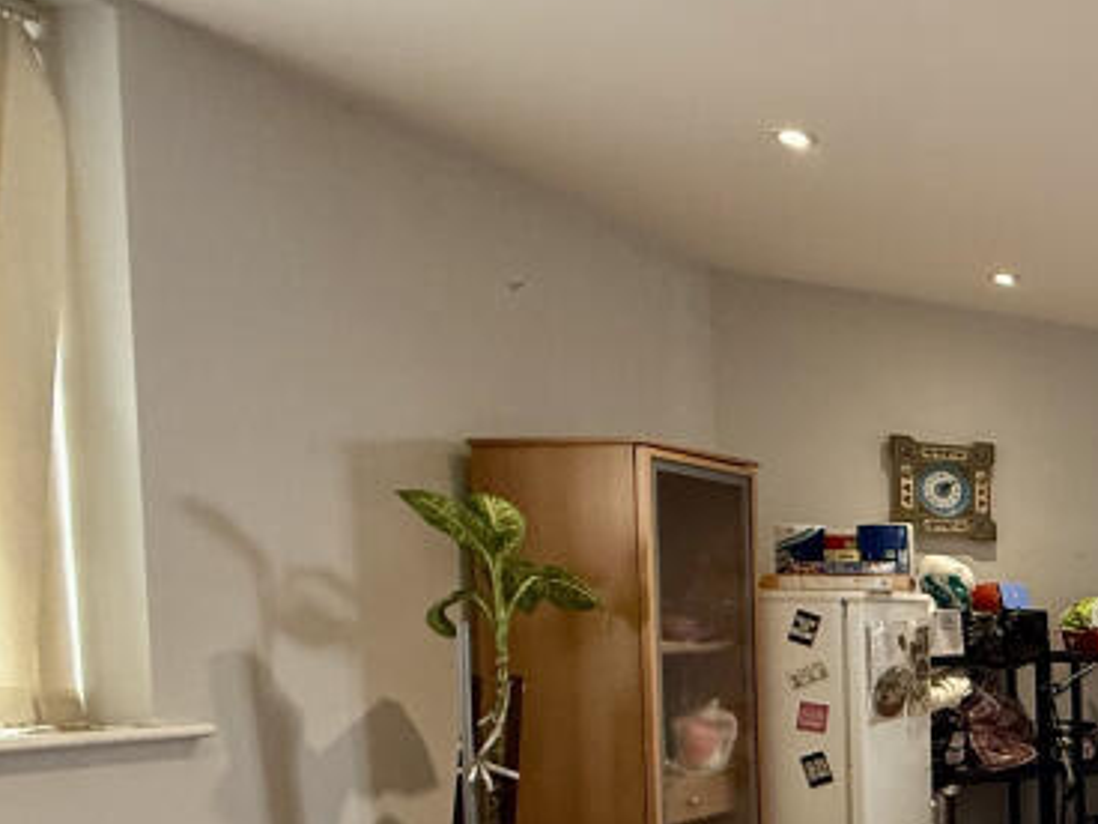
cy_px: 669
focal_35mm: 39
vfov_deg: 35.5
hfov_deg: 32.5
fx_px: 1237
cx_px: 1498
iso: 200
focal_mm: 2.22
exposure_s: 1/100
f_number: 2.2
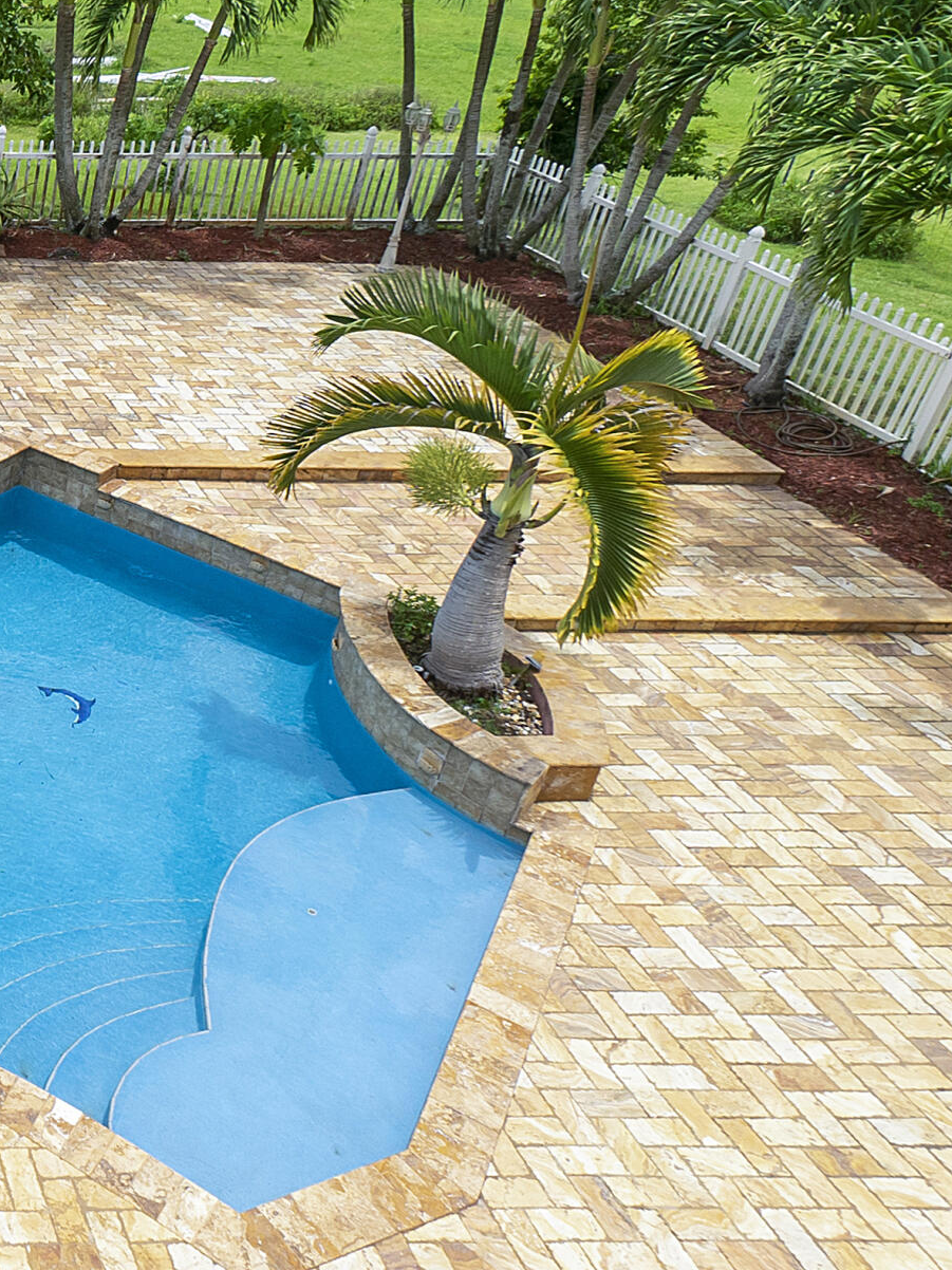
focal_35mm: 36
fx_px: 1321
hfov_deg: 28.8
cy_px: 467
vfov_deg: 50.8
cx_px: -404
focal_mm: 10
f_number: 9
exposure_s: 1/2000
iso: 200
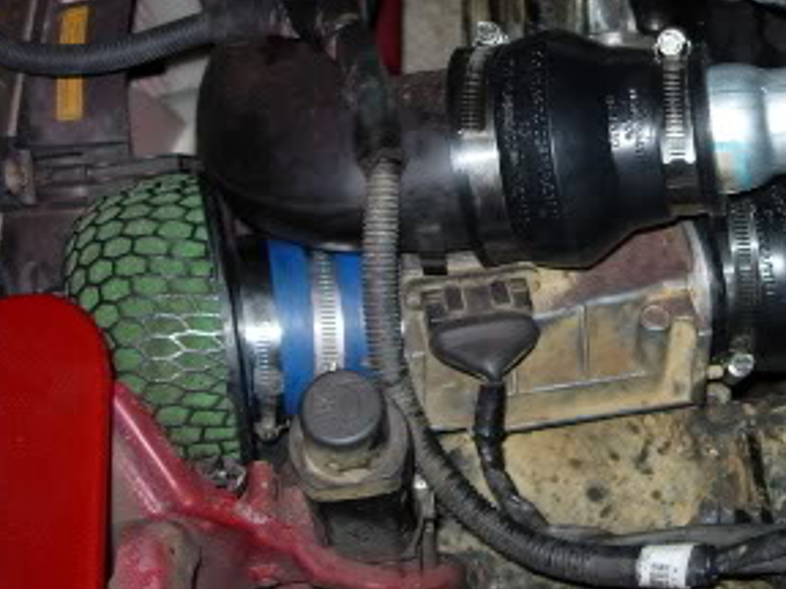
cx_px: 652
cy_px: 145
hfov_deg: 25.4
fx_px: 1703
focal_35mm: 75
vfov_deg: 19.5
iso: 79
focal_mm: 7.8
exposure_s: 1/64
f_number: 2.8
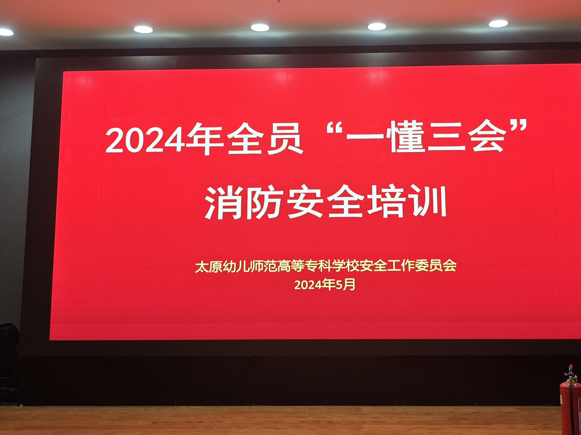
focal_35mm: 45
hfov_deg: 42.0
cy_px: 128
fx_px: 755
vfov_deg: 31.8
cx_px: 333
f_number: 2
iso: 80
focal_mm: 8.72
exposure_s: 1/50
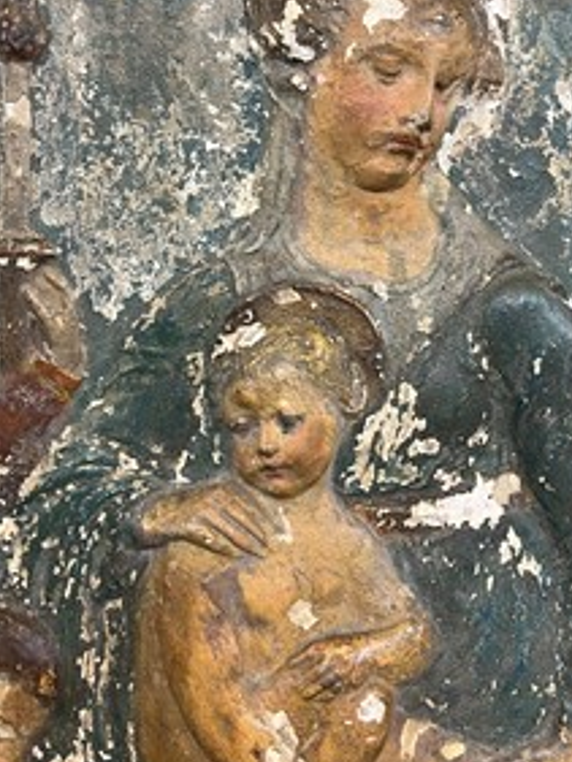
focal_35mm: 37
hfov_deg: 38.4
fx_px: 815
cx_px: 358
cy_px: 252
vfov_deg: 49.2
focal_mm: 5.1
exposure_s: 1/50
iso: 100
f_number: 1.6
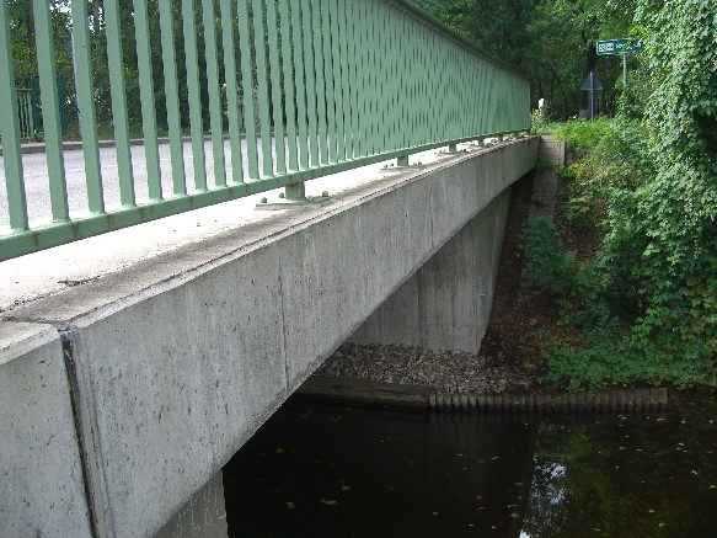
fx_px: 787
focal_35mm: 38
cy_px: 269
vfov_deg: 37.7
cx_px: 358
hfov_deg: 49.0
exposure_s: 1/125
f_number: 2.8
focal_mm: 7.9
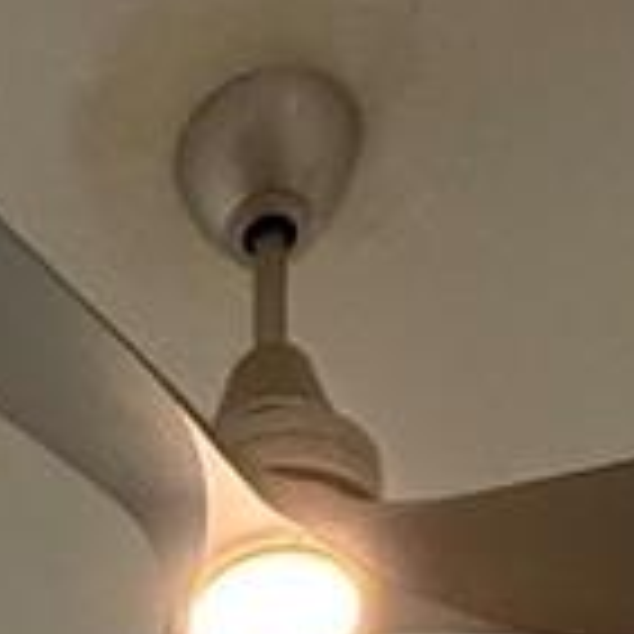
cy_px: 2316
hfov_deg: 16.2
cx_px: -18
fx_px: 2176
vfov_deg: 9.1
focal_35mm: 105
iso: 200
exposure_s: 1/120
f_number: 2.2
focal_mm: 2.22
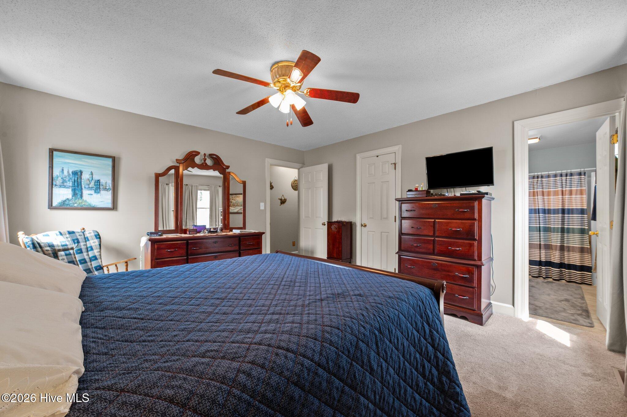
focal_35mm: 14
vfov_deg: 81.1
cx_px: 314
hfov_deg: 104.3
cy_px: 208
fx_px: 244
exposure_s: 1/13
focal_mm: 14
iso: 900
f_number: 8
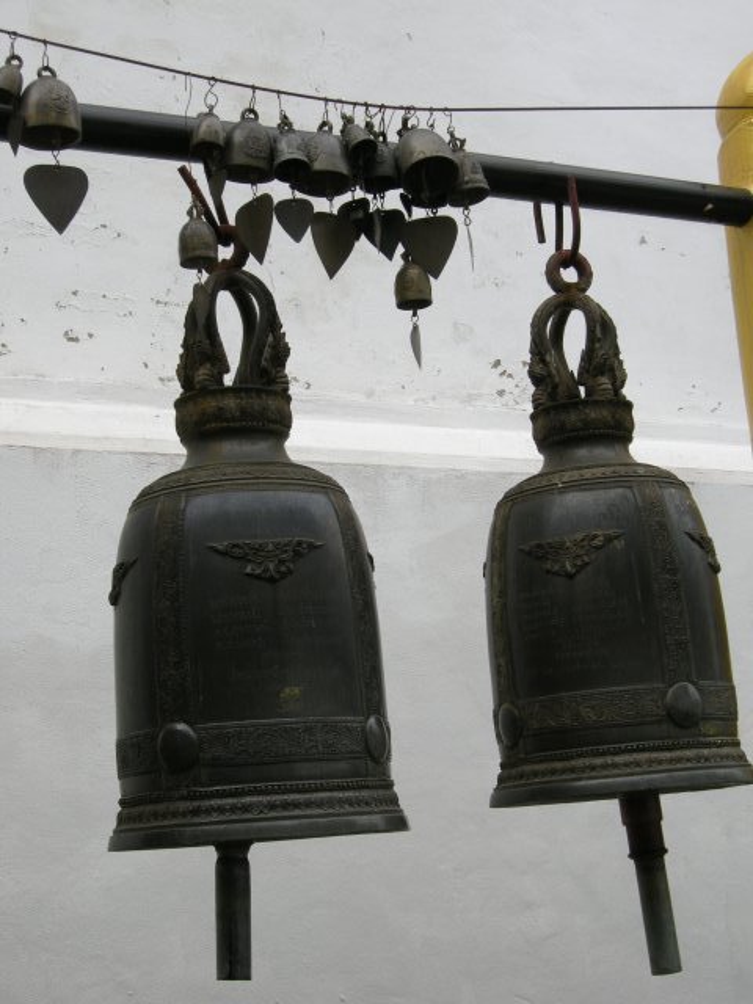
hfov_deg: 23.7
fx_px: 1798
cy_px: 502
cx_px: 376
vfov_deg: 31.2
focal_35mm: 62
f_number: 5.5
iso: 64
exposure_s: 1/202
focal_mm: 12.9
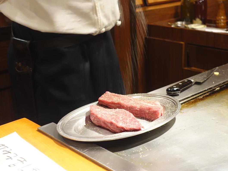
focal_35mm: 58
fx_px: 382
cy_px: 85
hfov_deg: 33.2
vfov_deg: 25.2
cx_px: 122
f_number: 2.8
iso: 800
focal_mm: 19.29
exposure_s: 1/40
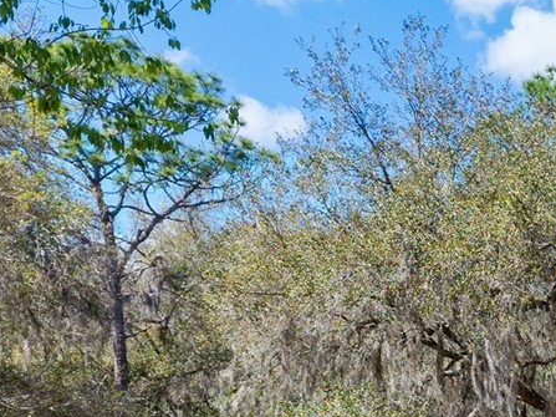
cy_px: 570
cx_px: 807
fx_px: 1381
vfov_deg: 16.1
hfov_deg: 20.0
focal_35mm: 86
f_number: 1.8
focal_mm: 8.67
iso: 150
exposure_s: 1/2000
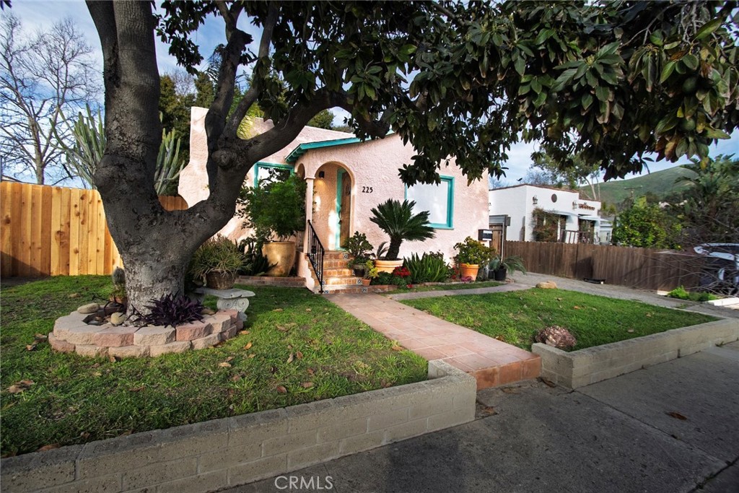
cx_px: 370
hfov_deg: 100.4
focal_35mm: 15
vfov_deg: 77.3
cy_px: 246
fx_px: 308
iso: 800
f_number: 5
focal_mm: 10
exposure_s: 1/1600
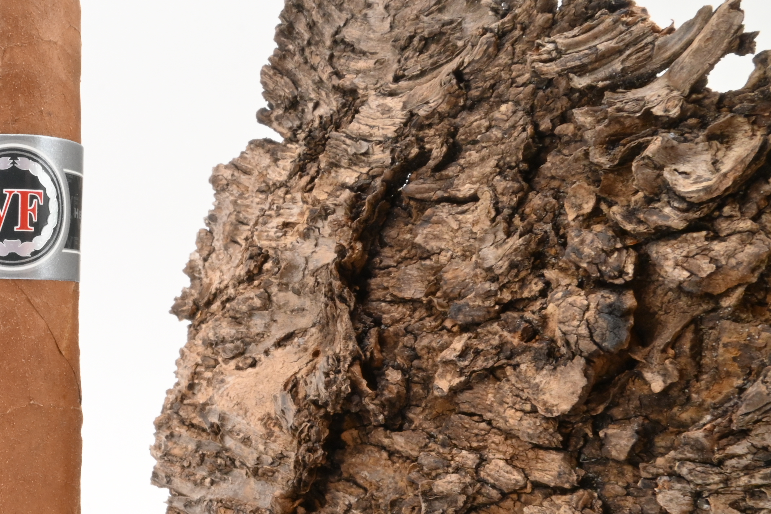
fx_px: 1070
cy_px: 380
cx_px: 20
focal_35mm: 50
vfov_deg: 26.7
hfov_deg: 36.1
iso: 640
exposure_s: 1/15
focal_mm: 17
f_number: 22
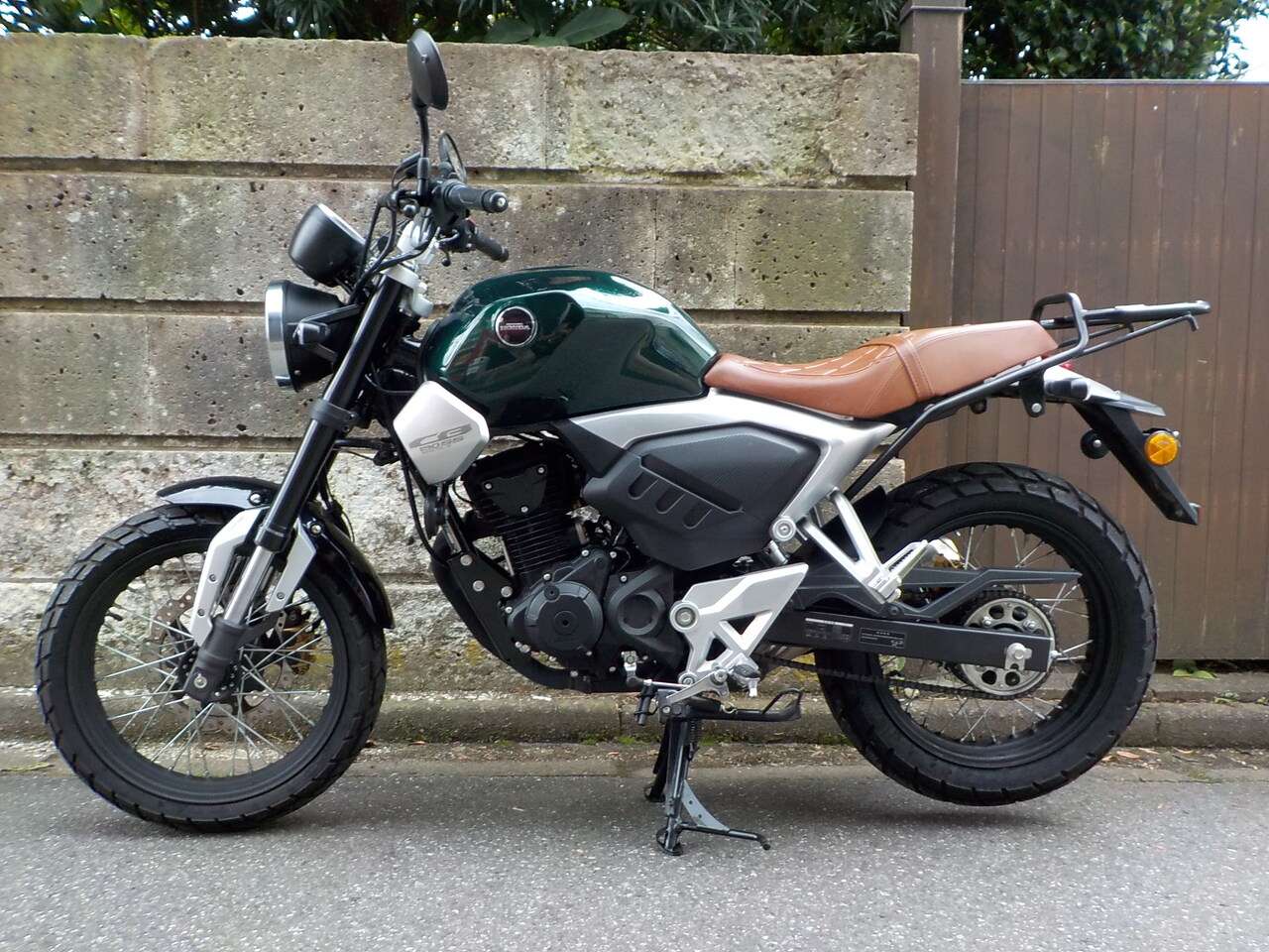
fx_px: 1100
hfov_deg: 60.0
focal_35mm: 30
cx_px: 634
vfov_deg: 46.8
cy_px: 476
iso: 160
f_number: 3.3
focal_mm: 4.1
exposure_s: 1/30
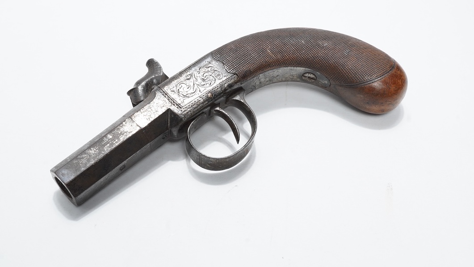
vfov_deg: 23.9
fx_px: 628
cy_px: 114
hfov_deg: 41.3
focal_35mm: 50
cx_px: 230
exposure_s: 1/100
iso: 100
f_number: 22
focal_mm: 30
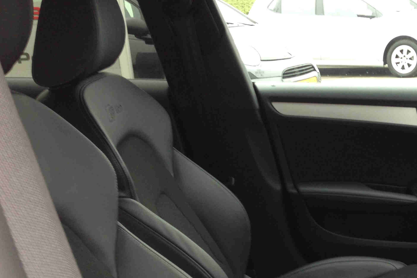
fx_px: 672
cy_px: 256
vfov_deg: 22.7
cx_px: 337
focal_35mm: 58
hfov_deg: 33.4
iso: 64
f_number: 2.4
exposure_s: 1/20
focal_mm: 4.13
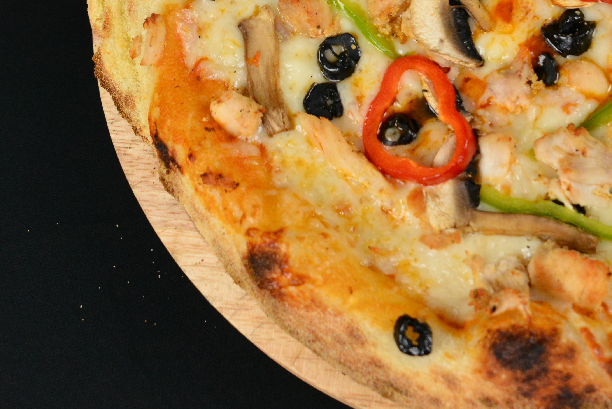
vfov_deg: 13.5
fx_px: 1701
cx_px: 452
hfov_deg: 20.3
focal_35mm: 100
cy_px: -8
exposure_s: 1/200
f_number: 5.6
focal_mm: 38
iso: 1250
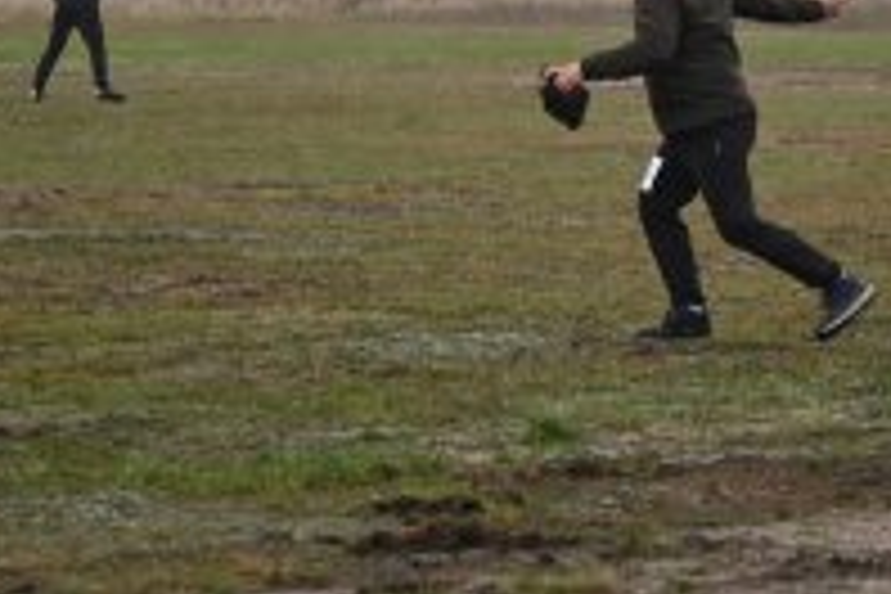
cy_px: 50
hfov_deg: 8.2
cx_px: 583
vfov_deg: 5.5
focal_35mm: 251
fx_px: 6212
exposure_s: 1/1250
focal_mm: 100
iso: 1250
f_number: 4.5
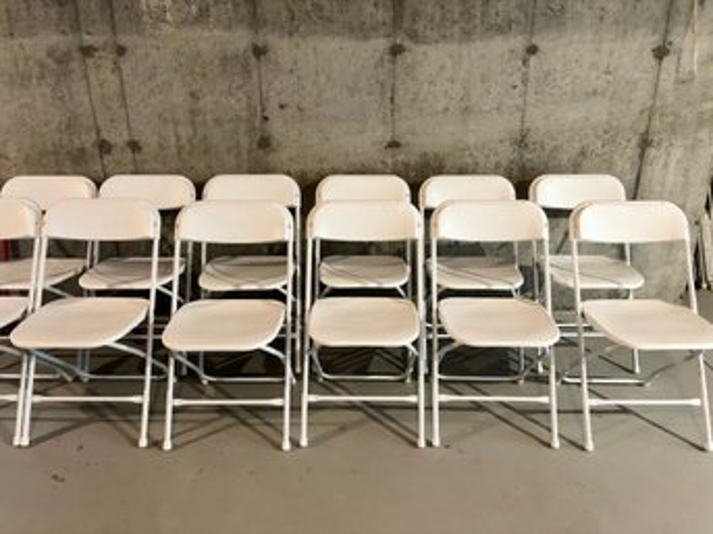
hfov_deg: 67.3
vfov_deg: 53.0
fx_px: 535
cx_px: 356
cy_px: 267
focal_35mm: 26
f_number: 1.6
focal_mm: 5.96
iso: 500
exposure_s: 1/30
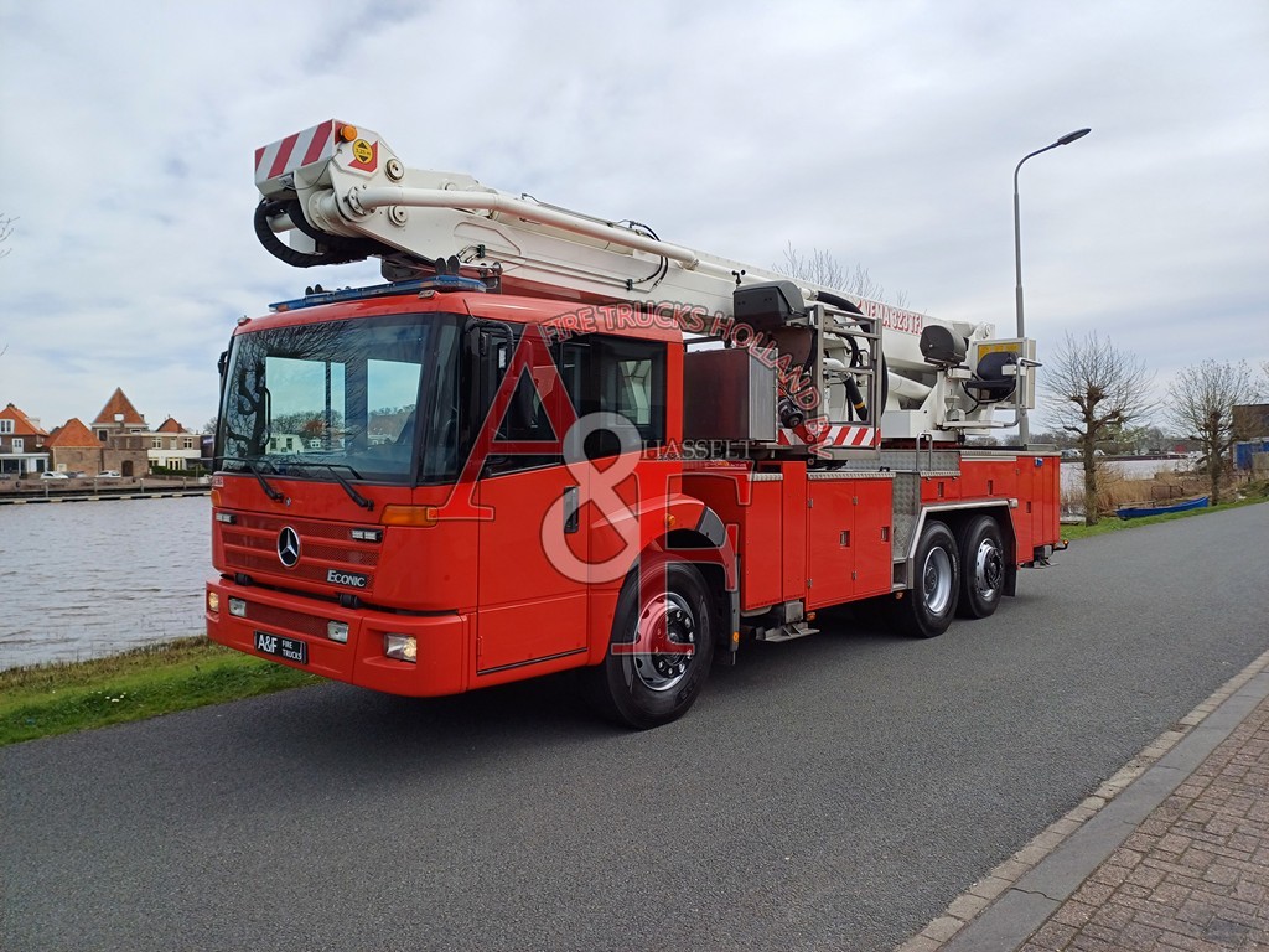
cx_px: 634
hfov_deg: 69.4
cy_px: 476
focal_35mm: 25
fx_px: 916
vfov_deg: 54.9
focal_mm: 4.65
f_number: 1.8
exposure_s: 1/1024
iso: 50
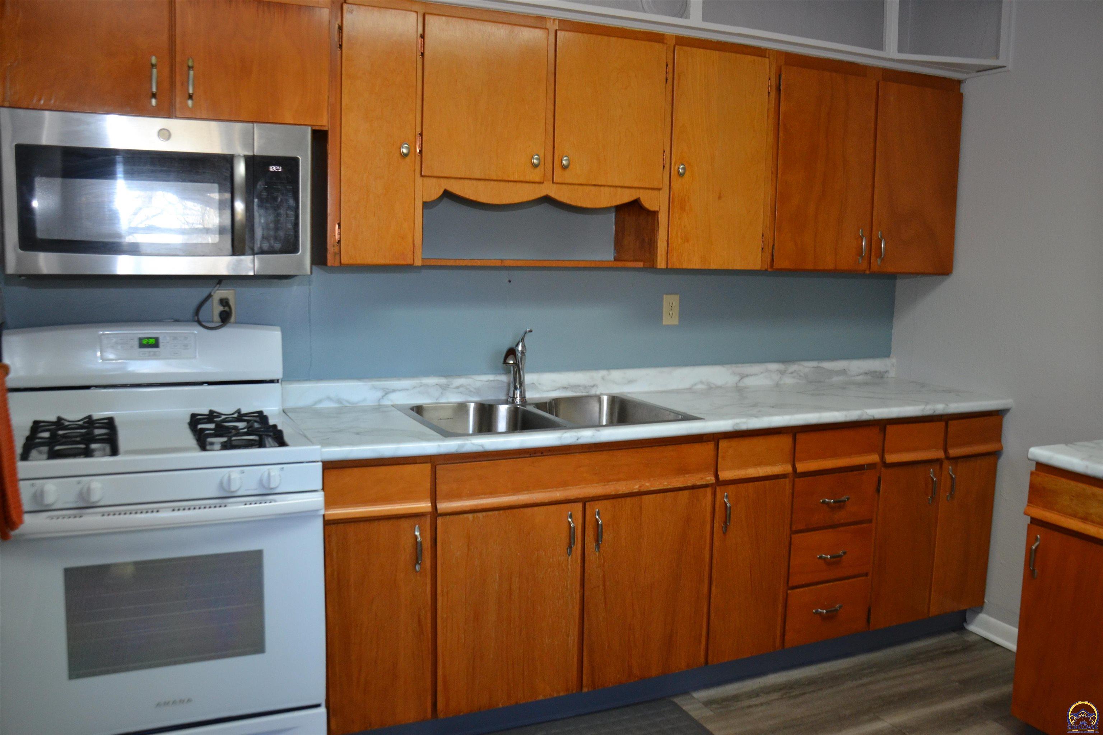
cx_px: 552
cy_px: 368
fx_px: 919
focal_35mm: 30
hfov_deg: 61.9
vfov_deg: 43.6
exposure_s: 1/60
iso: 900
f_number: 3.5
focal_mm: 20
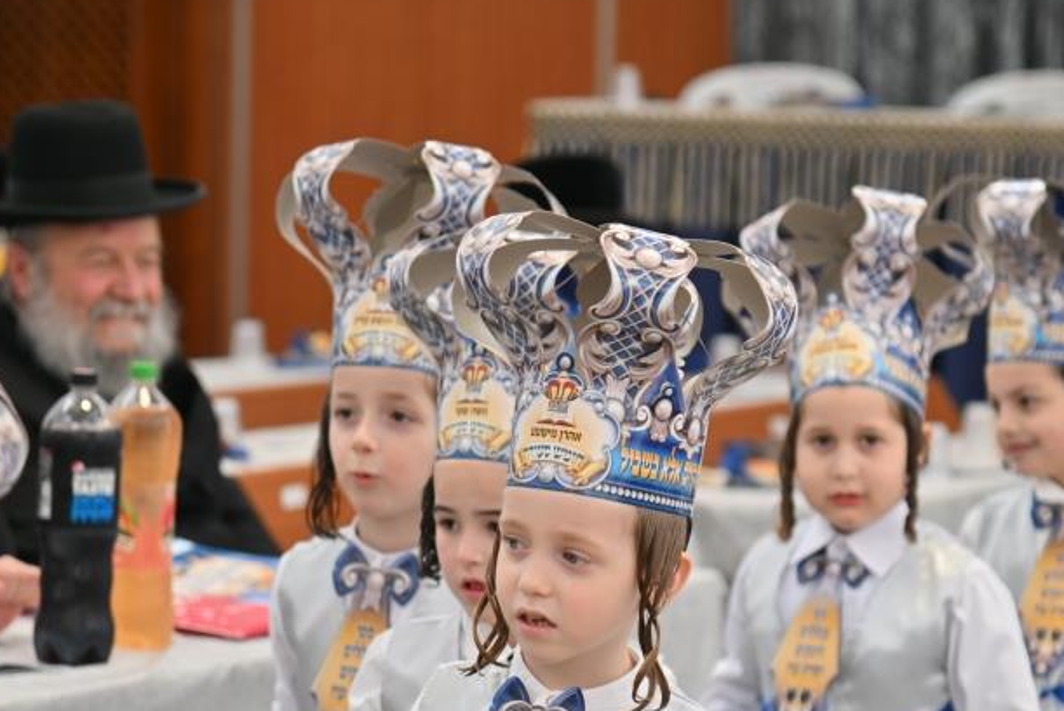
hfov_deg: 10.2
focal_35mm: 201
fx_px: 5943
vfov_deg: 6.8
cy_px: 571
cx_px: 562
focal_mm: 120
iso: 125
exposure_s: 1/160
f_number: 4
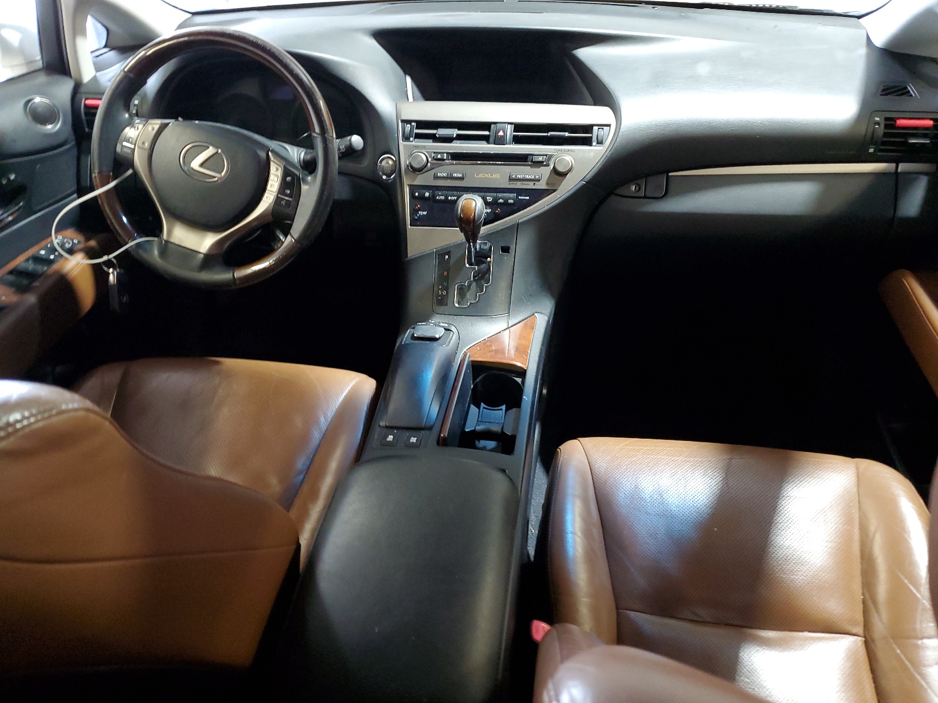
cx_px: 469
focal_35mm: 26
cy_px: 352
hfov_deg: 67.3
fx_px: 705
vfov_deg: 53.1
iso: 294
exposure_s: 1/24
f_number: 1.5
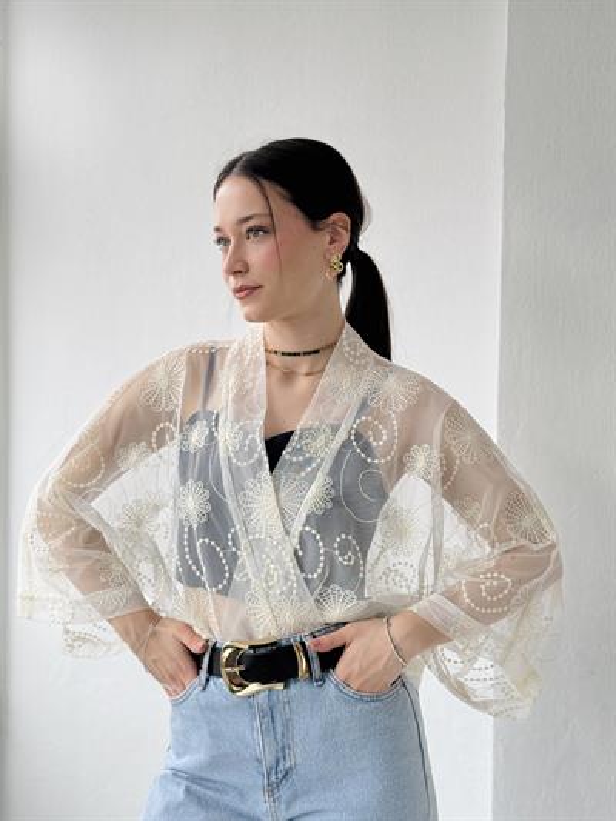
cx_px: 308
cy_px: 410
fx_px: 1138
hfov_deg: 30.3
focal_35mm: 48
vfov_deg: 39.6
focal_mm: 6.76
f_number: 1.78
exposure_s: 1/224
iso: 64
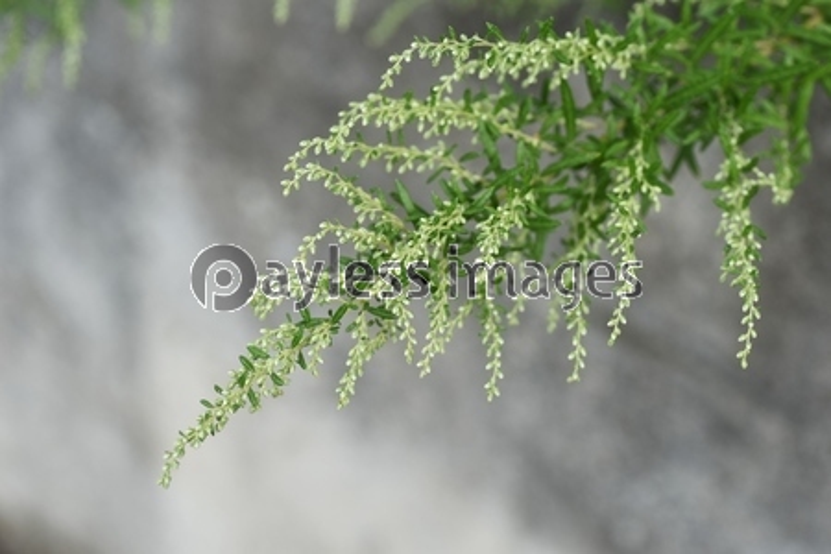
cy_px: 277
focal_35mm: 90
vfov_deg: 15.2
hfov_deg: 22.6
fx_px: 2077
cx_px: 416
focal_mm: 90
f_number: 8
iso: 100
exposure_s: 1/250
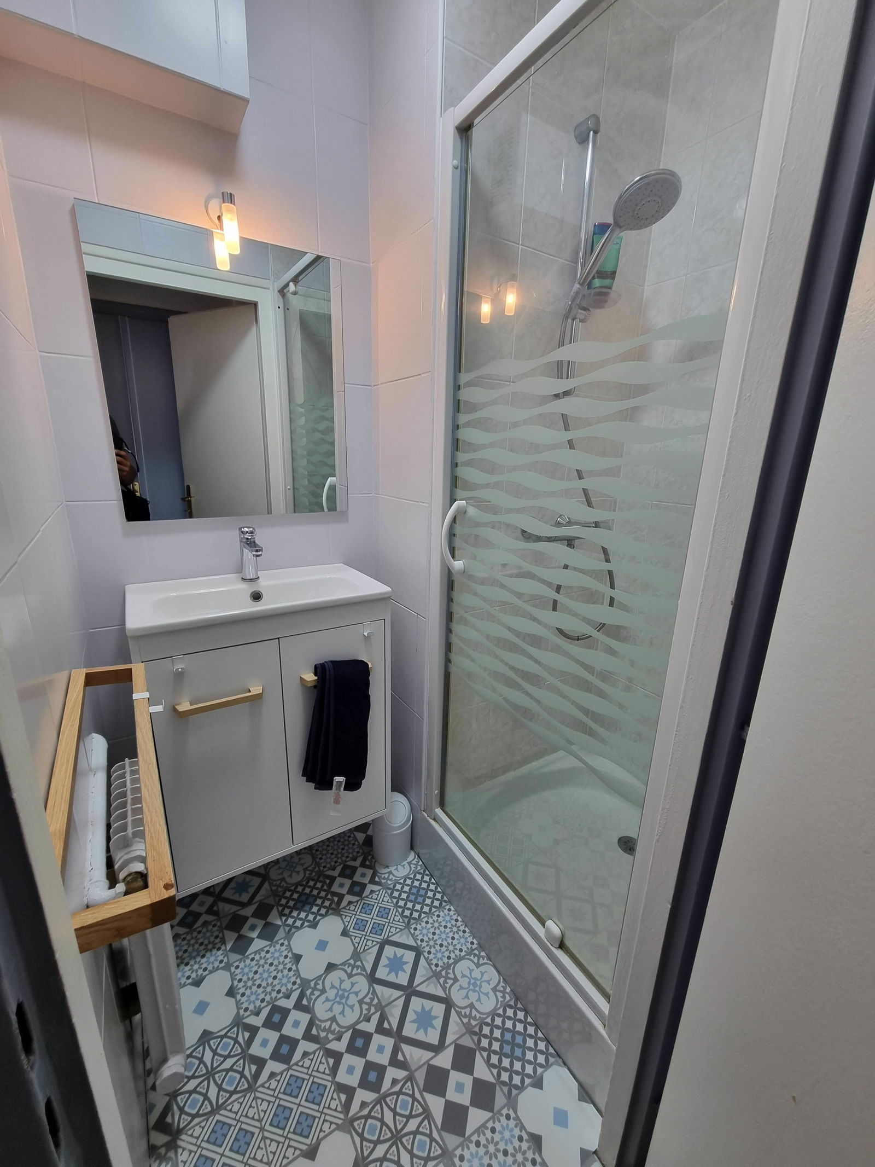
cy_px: 584
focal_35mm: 13
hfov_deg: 89.9
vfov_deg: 106.2
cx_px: 438
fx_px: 438
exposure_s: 1/50
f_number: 2.2
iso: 80
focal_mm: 2.2
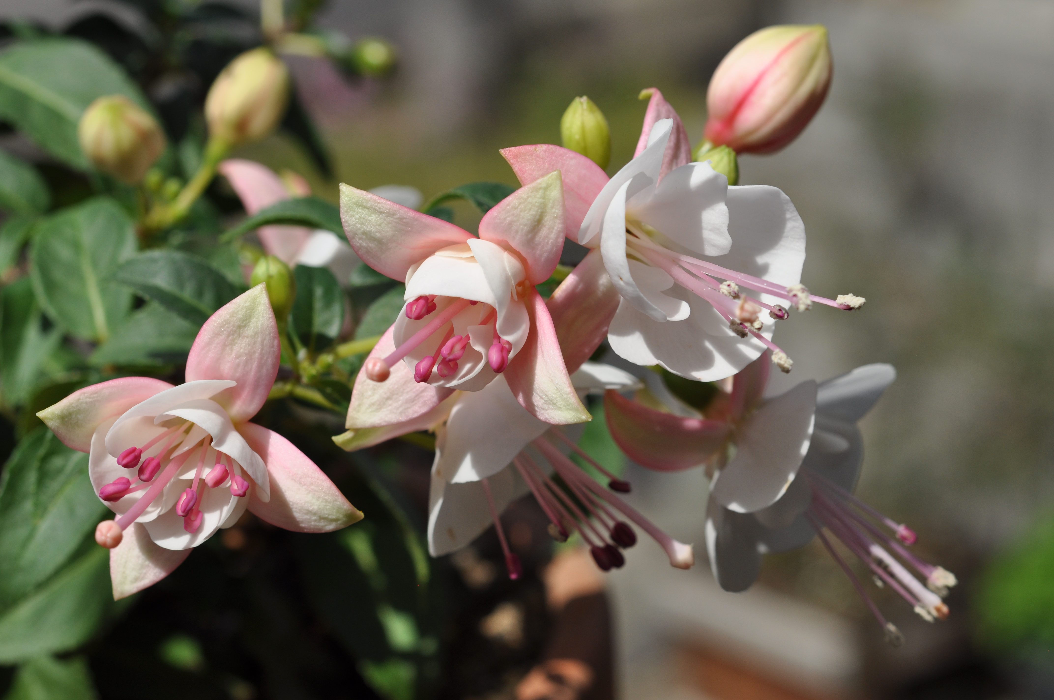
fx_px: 2632
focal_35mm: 90
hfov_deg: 22.6
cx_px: 527
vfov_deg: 15.2
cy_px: 350
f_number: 8
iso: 200
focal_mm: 60
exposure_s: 1/1000
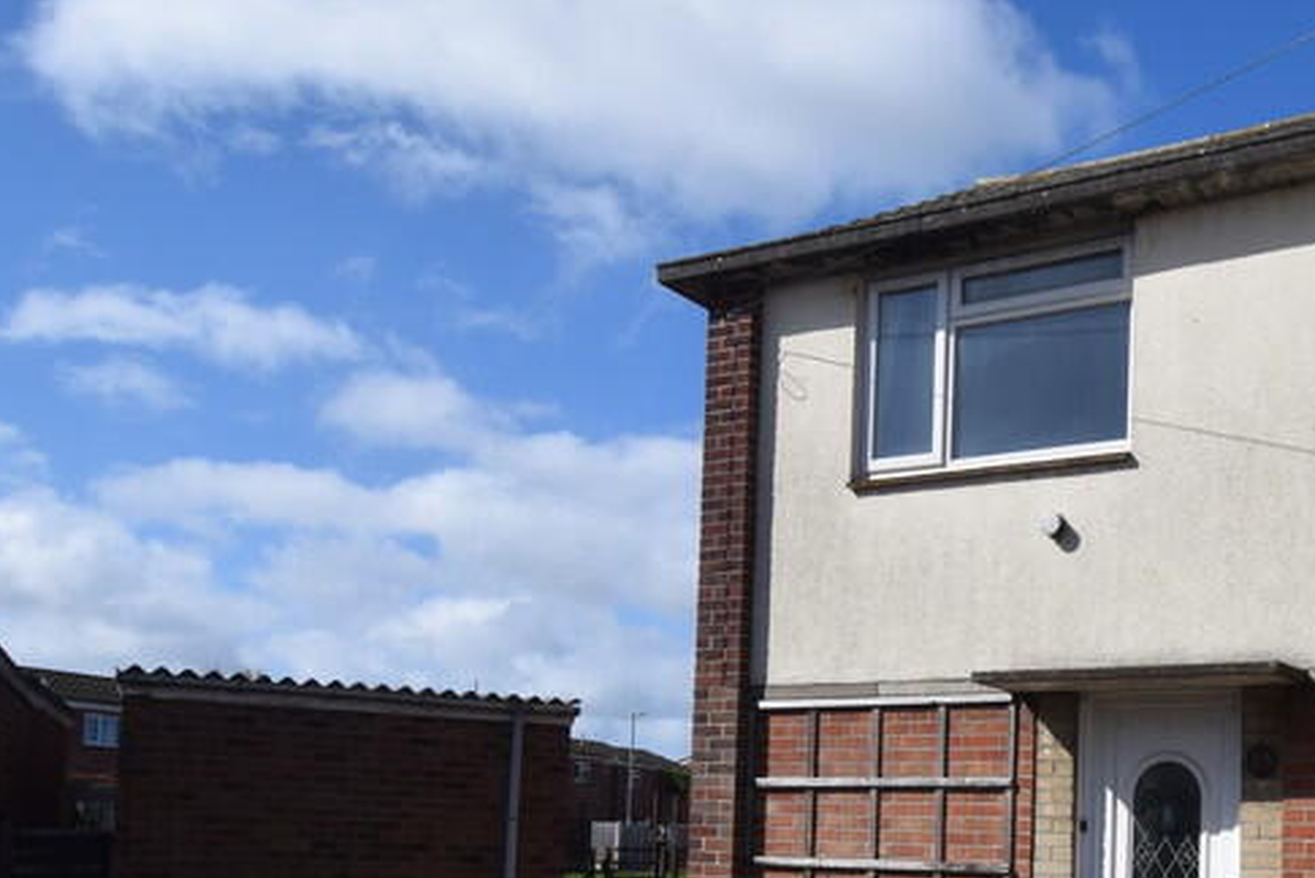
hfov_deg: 47.9
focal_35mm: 38
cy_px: 771
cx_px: 1052
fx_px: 1389
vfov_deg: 33.5
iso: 200
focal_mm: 12
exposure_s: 1/400
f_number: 10
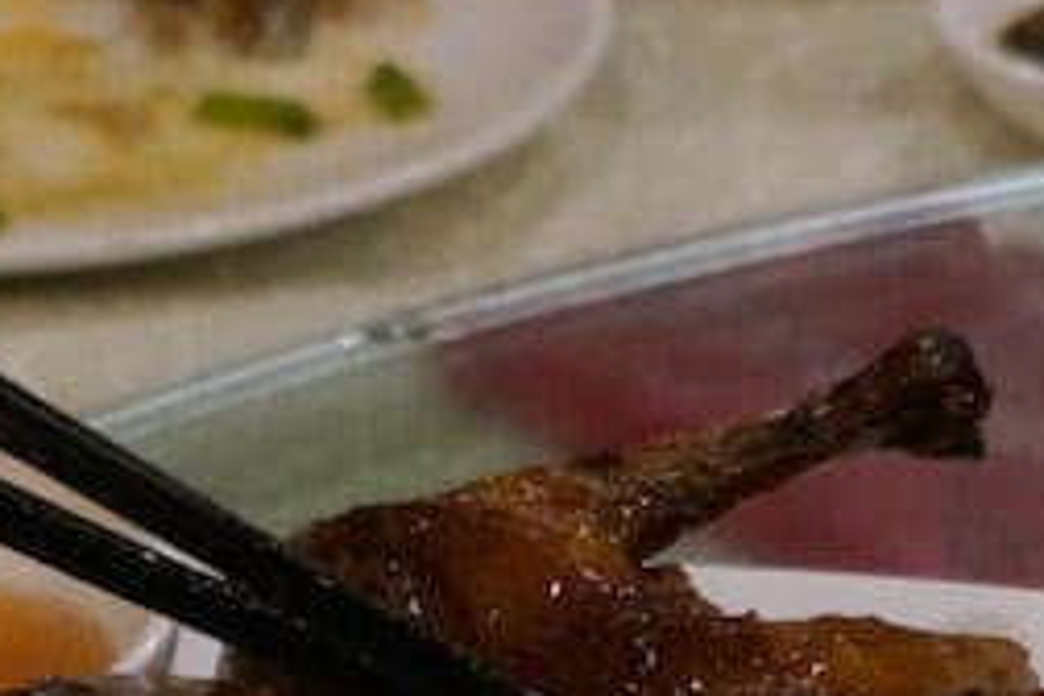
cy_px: 851
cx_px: 808
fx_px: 6901
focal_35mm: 238
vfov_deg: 5.7
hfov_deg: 8.6
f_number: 5.6
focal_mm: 50
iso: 3200
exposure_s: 1/80
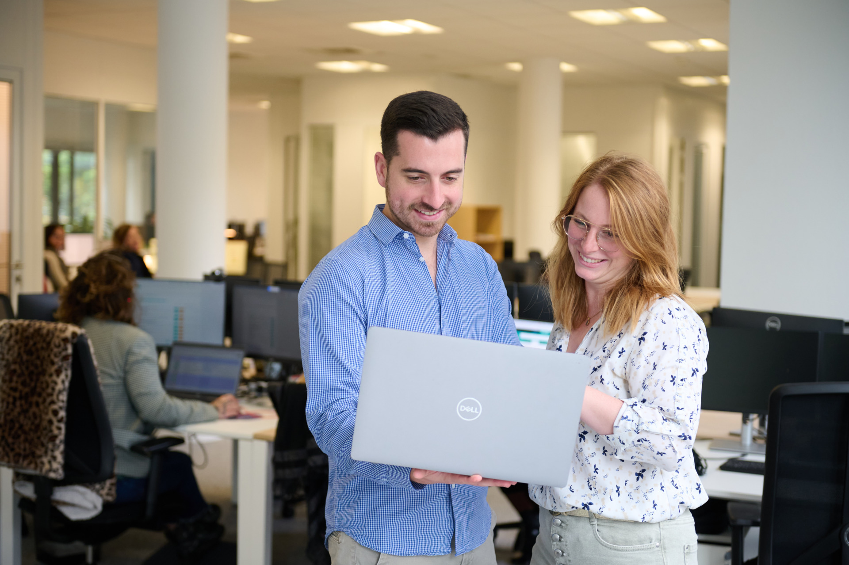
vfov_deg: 24.6
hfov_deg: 36.3
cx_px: 424
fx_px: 1296
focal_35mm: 55
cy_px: 282
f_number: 2.8
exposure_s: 1/250
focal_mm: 55
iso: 1250
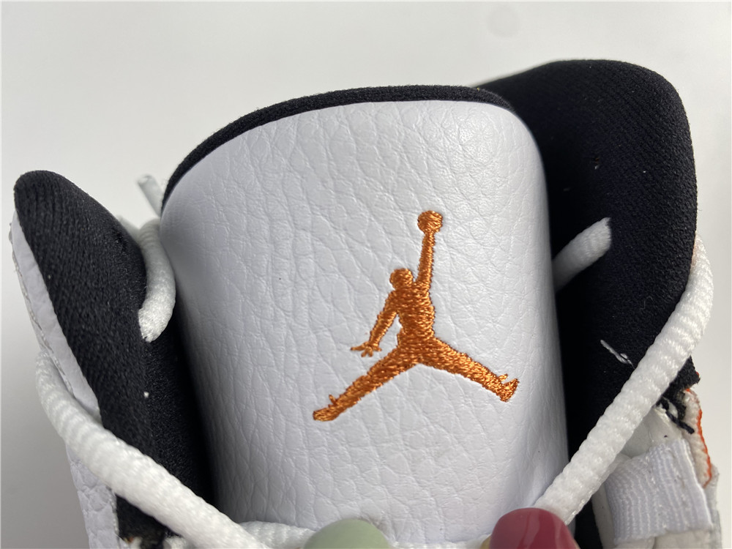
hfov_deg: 67.3
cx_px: 366
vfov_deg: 53.1
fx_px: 550
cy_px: 274
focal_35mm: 26
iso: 50
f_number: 1.8
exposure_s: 1/100
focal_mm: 4.25
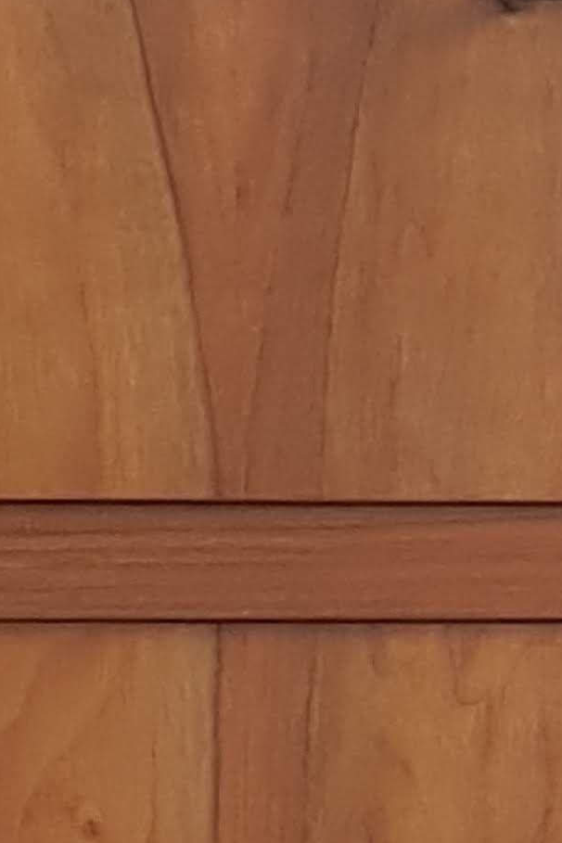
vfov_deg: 17.0
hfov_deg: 10.2
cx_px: 1280
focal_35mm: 120
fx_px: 2810
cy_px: 274
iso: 80
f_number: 1.7
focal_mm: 4.2
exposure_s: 1/50
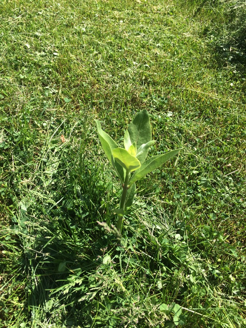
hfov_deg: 48.2
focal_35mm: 29
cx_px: 123
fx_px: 275
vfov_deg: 61.7
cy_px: 164
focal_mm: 4.15
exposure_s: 1/1080
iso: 32
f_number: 2.2
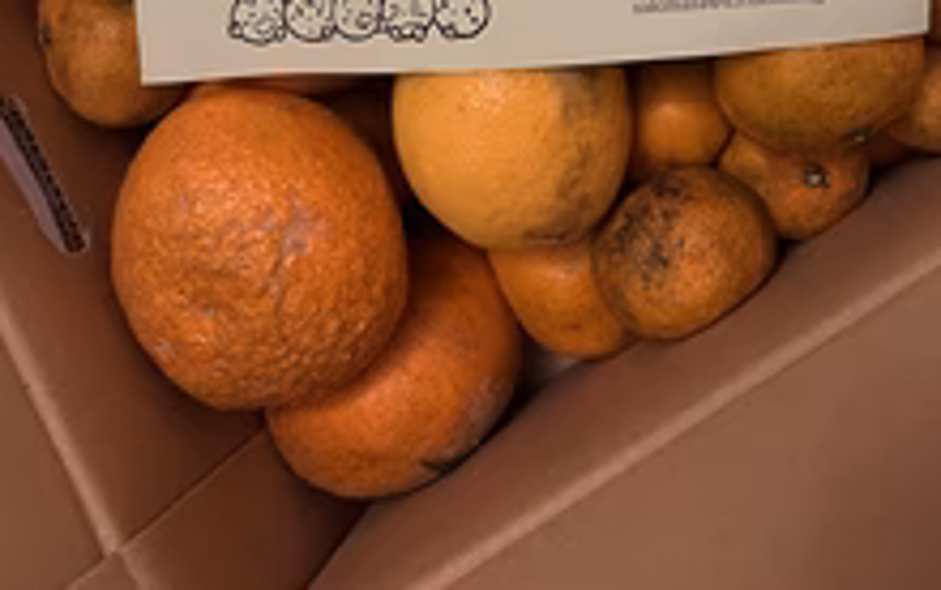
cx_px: 573
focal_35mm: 50
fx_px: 1284
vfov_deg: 22.7
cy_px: -205
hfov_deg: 40.1
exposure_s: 1/30
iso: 640
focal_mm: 5.1
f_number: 1.6
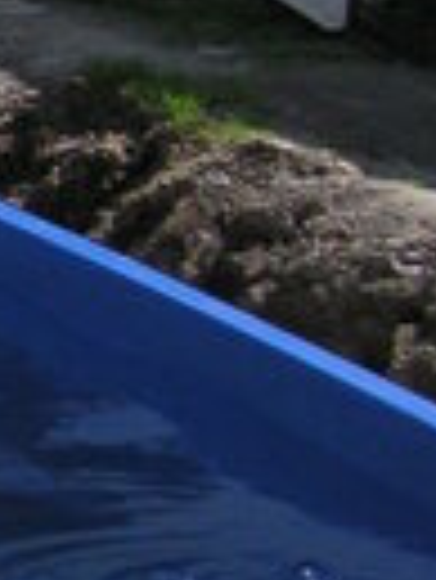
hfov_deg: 6.0
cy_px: 238
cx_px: -899
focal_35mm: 229
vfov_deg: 8.6
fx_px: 3839
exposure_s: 1/180
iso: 50
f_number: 6.7
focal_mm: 6.1
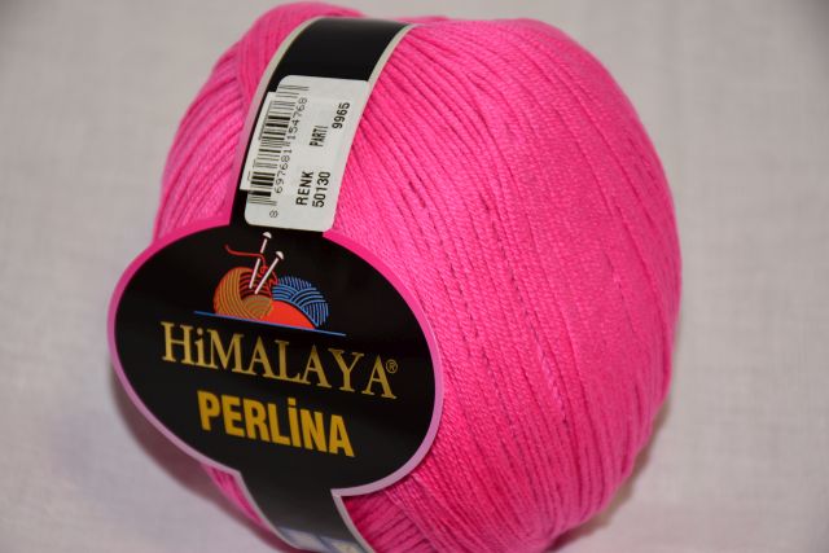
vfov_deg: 11.4
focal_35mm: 120
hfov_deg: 17.1
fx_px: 2764
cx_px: 414
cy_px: 276
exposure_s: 1/60
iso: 320
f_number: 5.3
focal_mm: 80
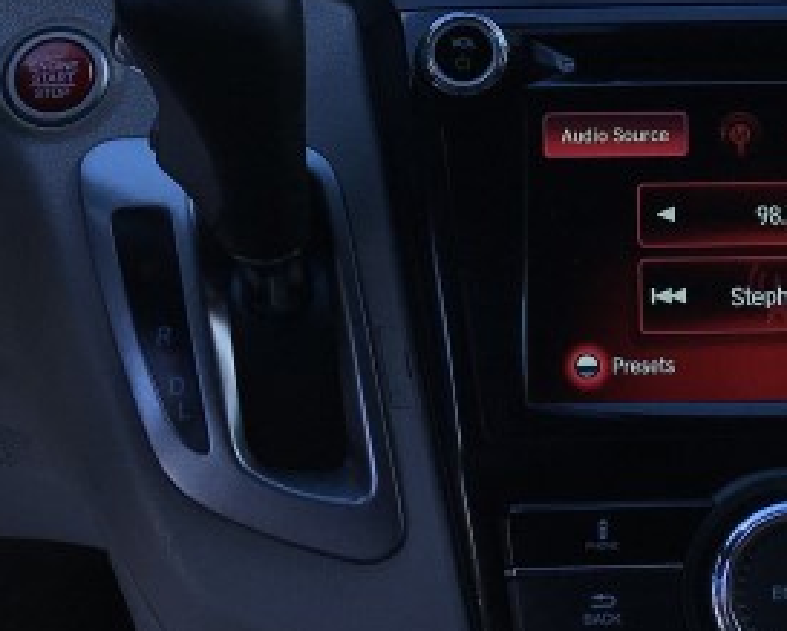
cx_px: 666
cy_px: -133
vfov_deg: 14.1
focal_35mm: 106
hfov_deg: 17.9
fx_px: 2472
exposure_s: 1/323
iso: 25
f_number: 2.2
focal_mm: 4.15
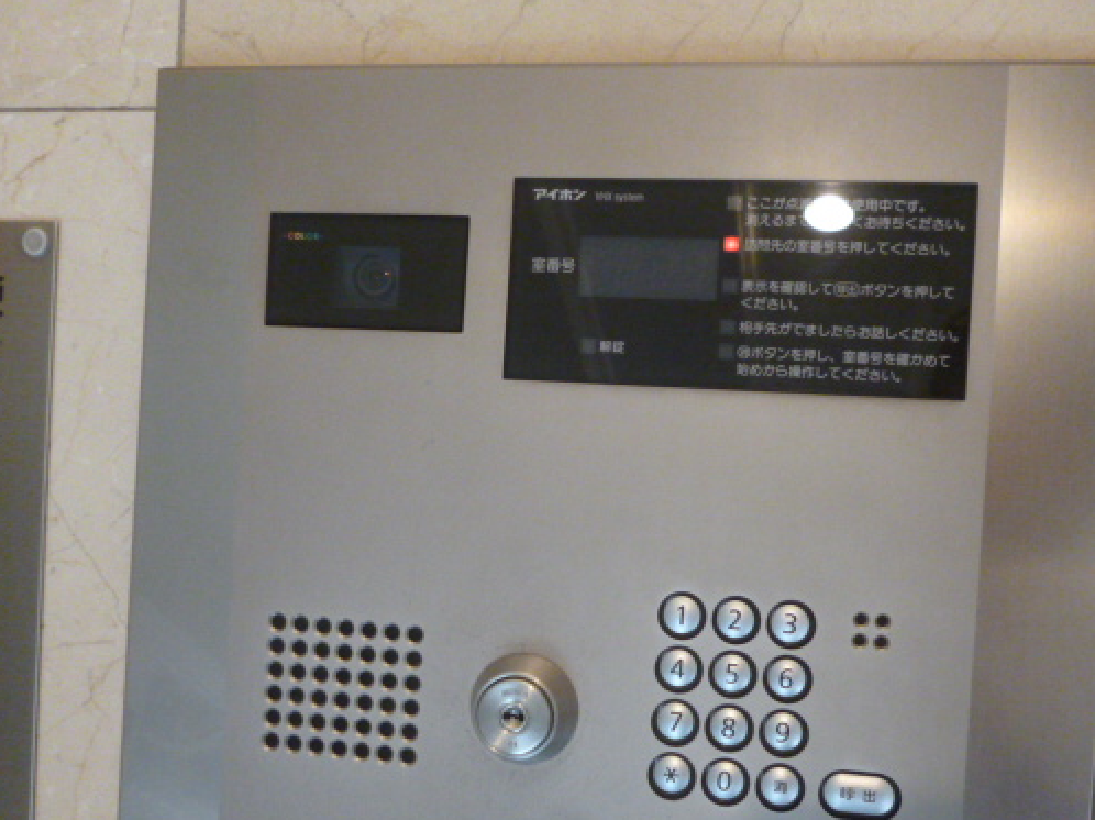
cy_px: 481
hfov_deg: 51.3
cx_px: 602
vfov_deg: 39.5
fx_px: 1138
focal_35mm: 36
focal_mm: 5
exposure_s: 1/30
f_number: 3.1
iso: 800
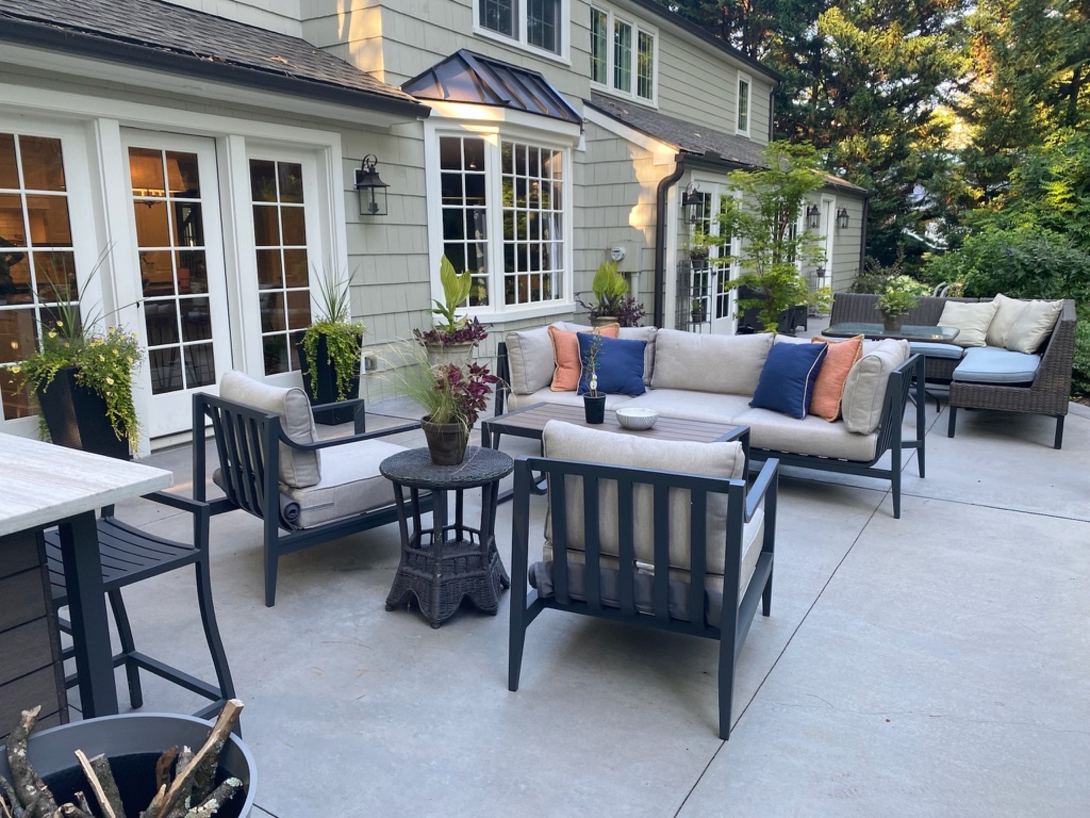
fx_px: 819
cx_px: 545
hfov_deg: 67.3
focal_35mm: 26
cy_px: 409
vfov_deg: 53.1
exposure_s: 1/121
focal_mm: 4.25
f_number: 1.8
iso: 80
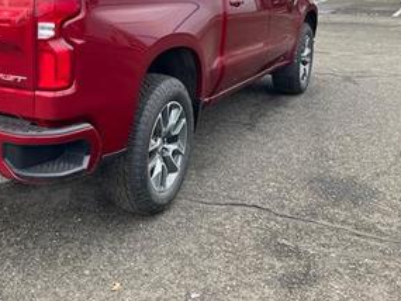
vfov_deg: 30.8
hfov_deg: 38.9
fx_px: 533
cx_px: 55
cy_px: 62
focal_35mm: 46
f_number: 1.6
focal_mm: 4.2
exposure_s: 1/121
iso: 32
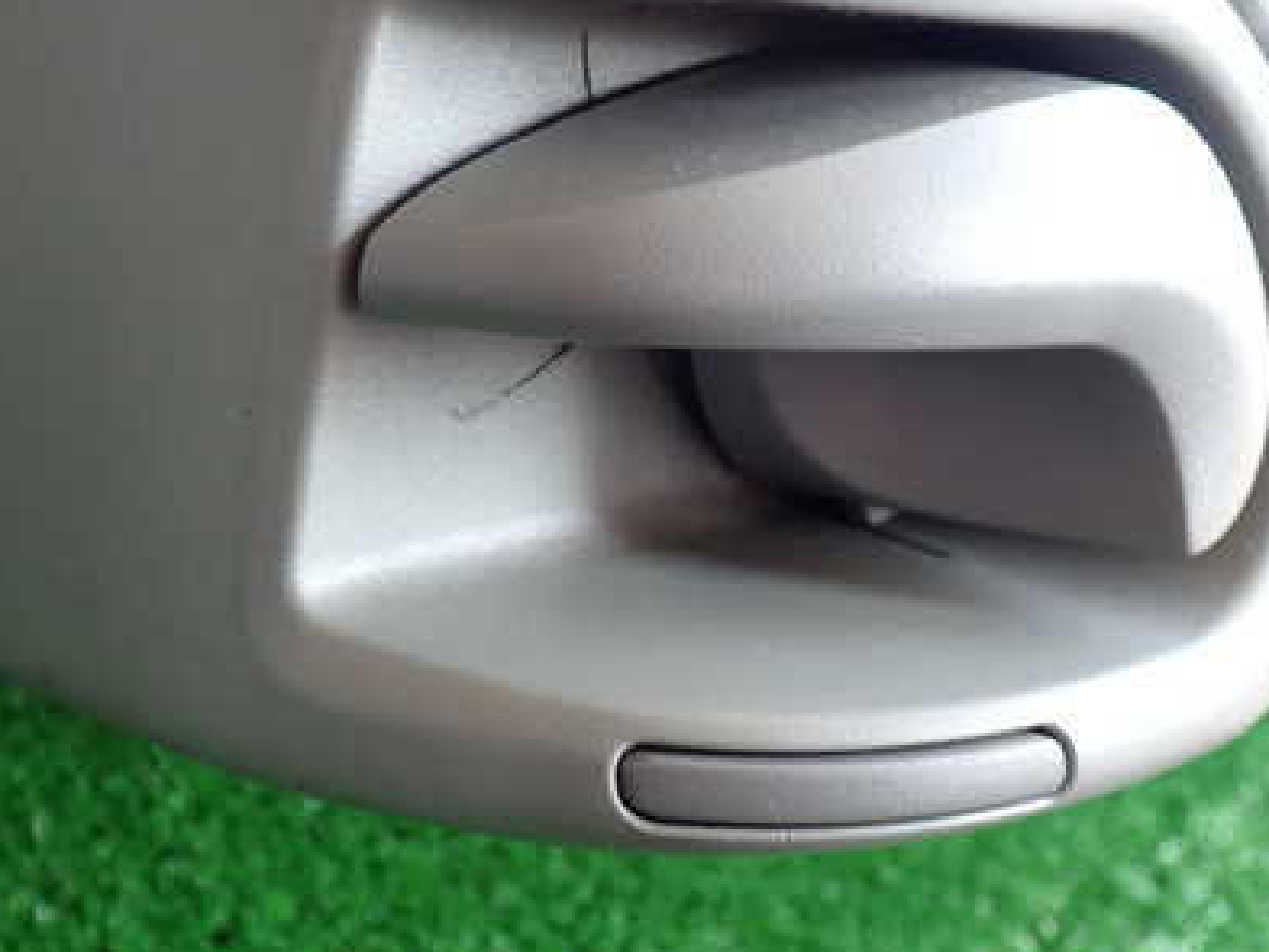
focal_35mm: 55
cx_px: 601
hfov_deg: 34.9
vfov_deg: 26.5
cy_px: 381
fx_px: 2017
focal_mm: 6.37
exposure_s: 1/60
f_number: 2.5
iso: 200
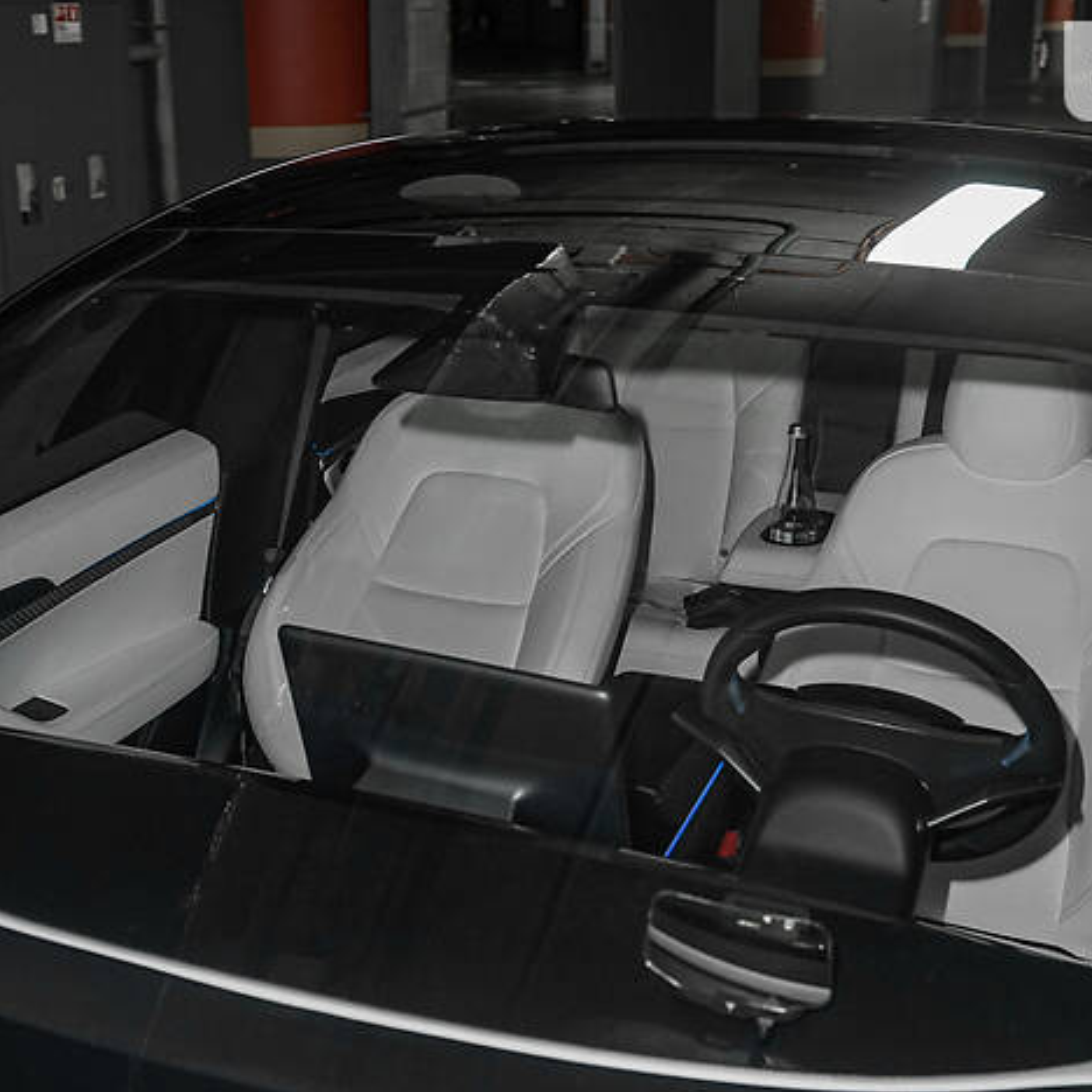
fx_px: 1606
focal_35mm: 45
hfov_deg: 37.5
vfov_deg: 37.5
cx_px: 502
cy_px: 615
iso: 2000
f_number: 4
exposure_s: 1/30
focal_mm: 31
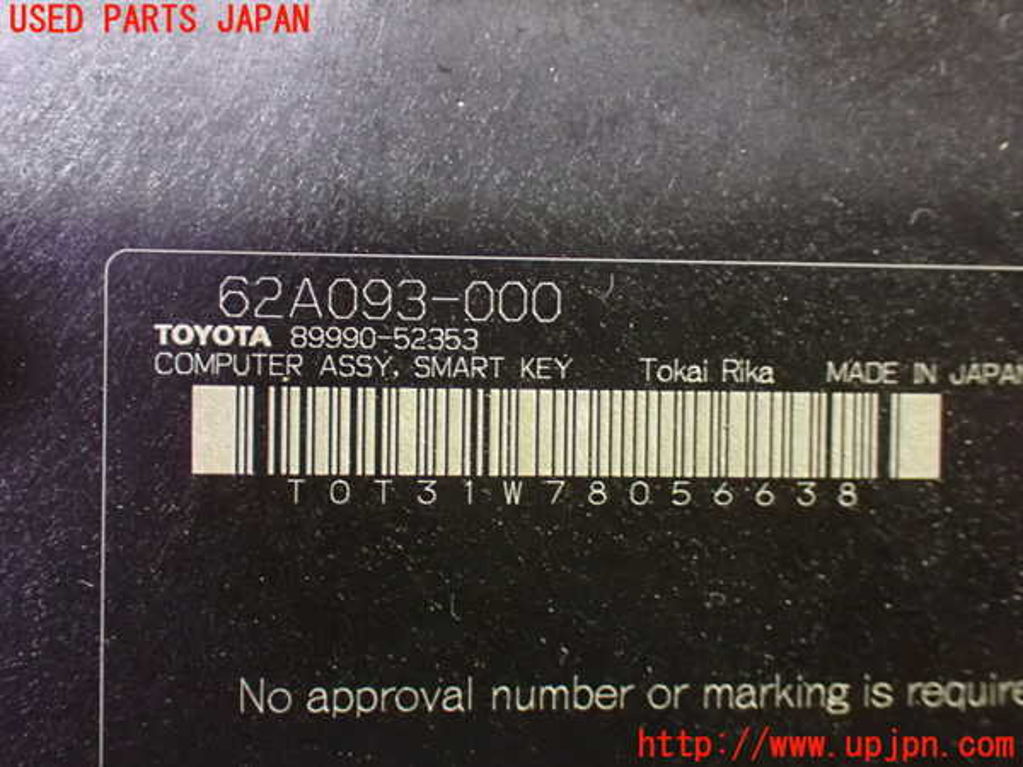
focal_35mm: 50
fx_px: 1478
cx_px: 512
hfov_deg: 38.2
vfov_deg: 29.1
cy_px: 384
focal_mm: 9.01
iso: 1600
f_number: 3.2
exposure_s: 1/15
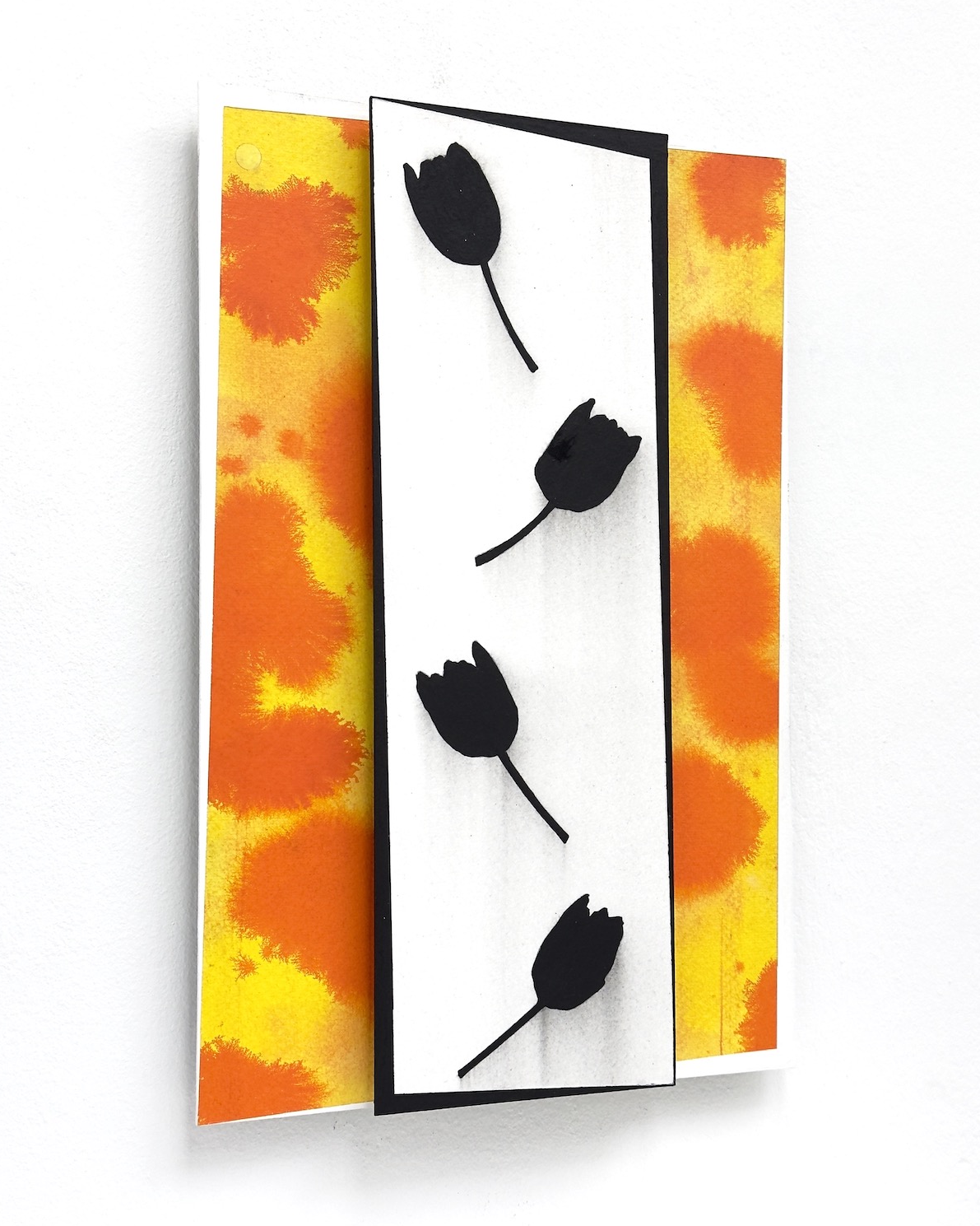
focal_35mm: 51
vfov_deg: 36.7
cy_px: 618
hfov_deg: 29.7
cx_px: 490
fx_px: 1849
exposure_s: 1/354
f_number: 1.78
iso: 64
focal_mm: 6.76
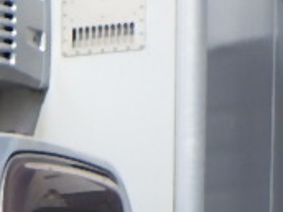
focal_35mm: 167
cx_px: -212
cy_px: 437
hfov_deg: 11.1
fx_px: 1365
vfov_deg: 8.4
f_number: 4.2
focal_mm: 5
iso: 125
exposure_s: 1/1500
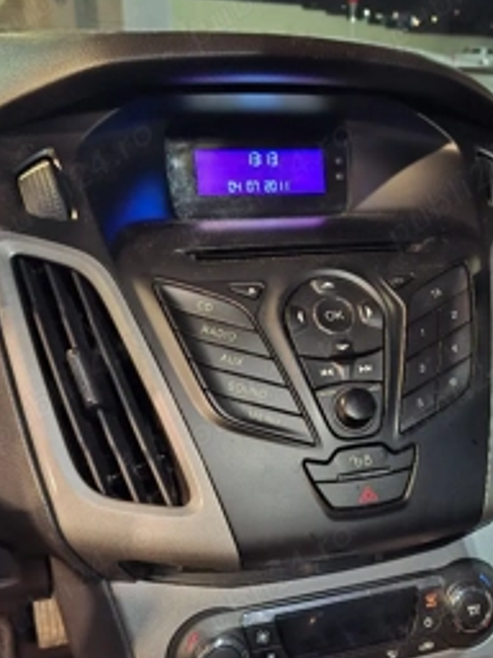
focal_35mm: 36
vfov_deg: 50.8
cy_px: 416
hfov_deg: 39.3
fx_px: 684
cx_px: 321
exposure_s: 1/10
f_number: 1.8
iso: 1250
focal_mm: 5.54
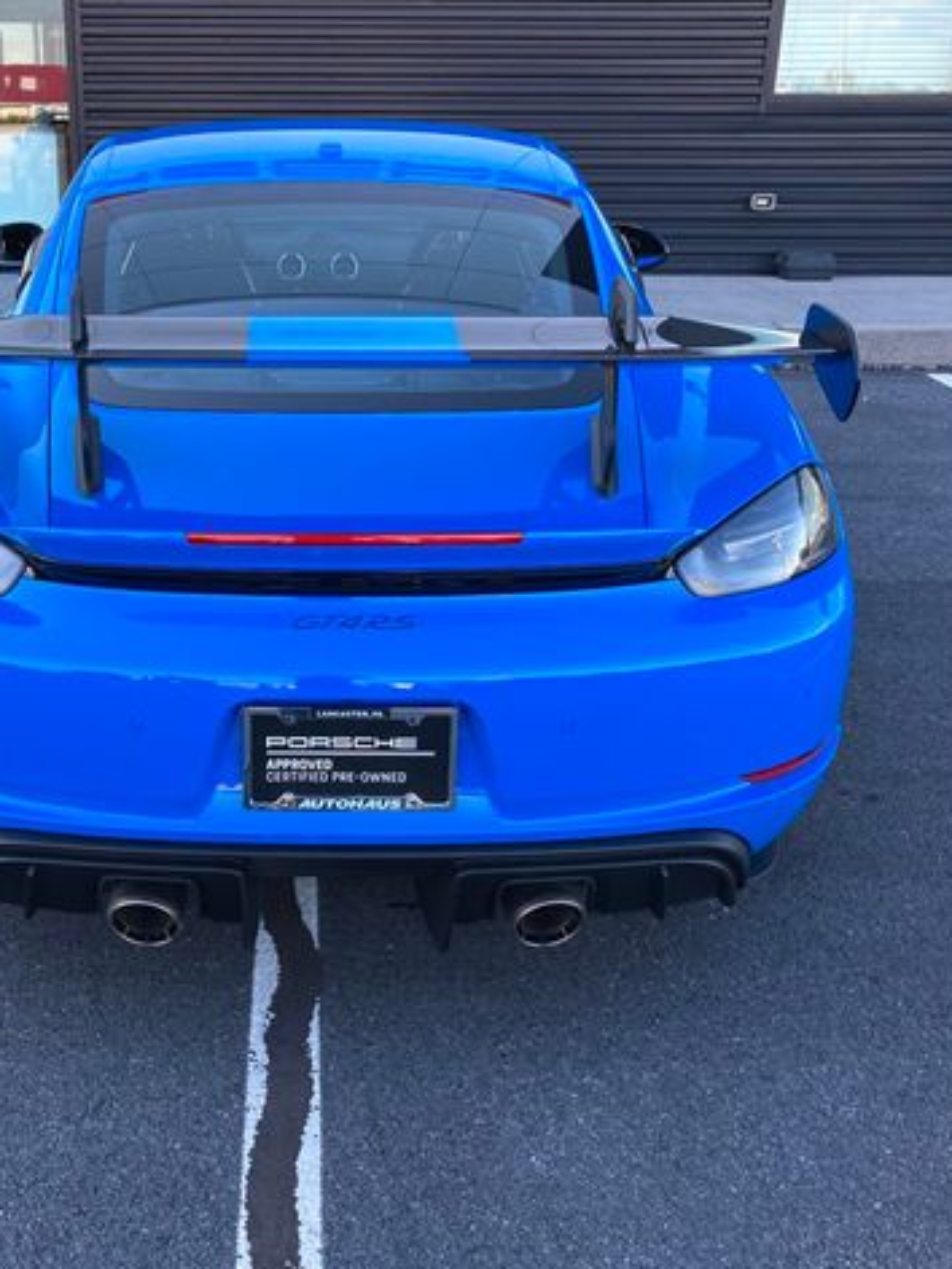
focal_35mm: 38
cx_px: 299
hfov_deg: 37.2
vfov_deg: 49.0
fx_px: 1393
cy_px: 640
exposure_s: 1/121
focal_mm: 3.99
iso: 32
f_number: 1.8
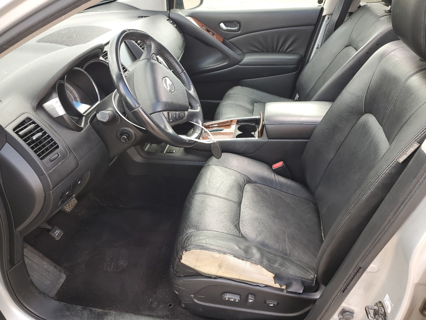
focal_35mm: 26
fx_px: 320
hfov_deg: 67.3
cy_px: 160
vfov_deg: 53.1
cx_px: 213
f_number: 1.5
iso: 50
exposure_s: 1/164
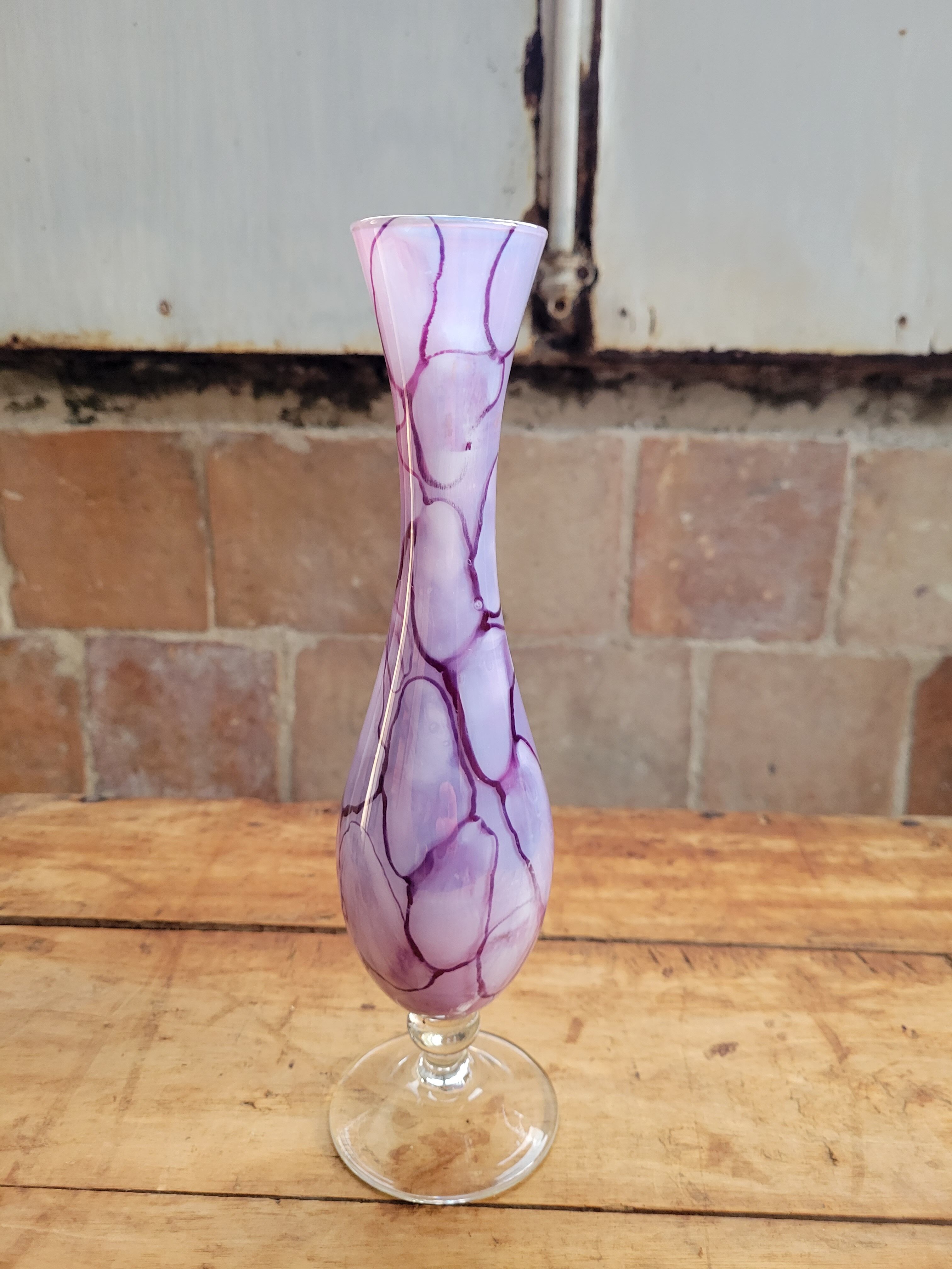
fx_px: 953
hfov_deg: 53.1
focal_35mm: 26
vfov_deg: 67.3
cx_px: 476
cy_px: 634
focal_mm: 5.4
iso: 250
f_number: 1.8
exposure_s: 1/100
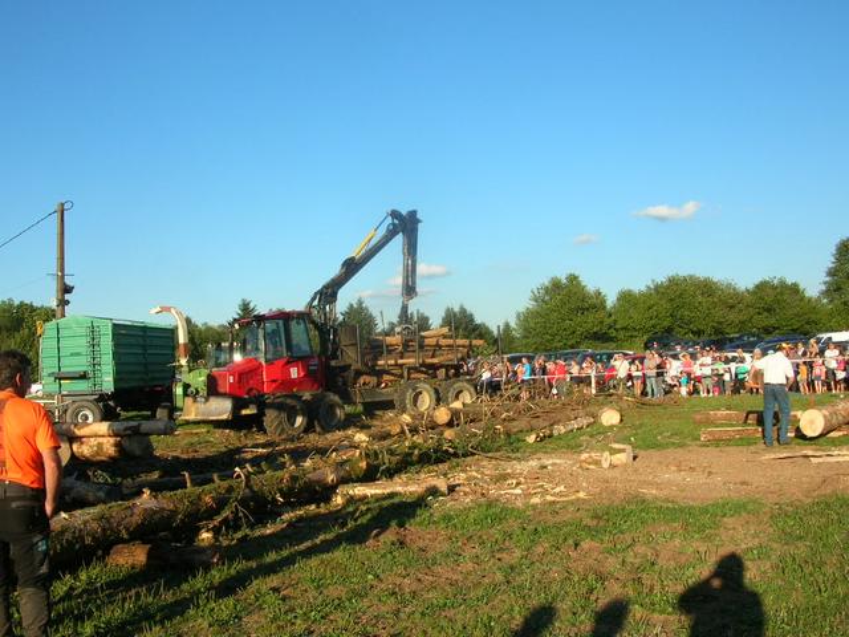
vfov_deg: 40.7
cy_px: 318
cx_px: 424
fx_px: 858
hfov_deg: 52.6
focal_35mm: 35
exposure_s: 1/194
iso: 50
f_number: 5.6
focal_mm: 5.8
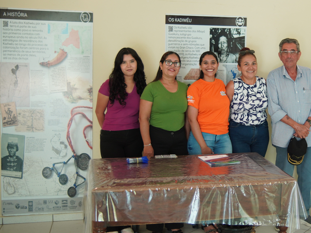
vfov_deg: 25.3
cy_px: 103
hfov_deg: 32.1
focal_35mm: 58
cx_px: 264
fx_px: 520
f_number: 1.4
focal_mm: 23
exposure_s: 1/125
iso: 160
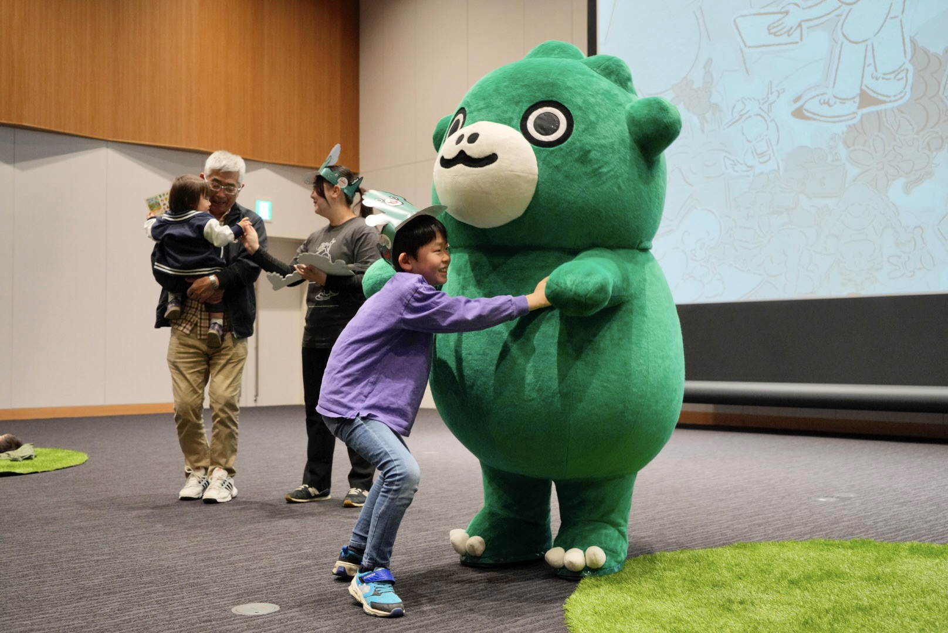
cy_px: 316
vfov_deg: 34.3
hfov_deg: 49.5
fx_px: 1028
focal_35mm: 39
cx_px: 474
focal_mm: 39
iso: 2000
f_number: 4.5
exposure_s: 1/160
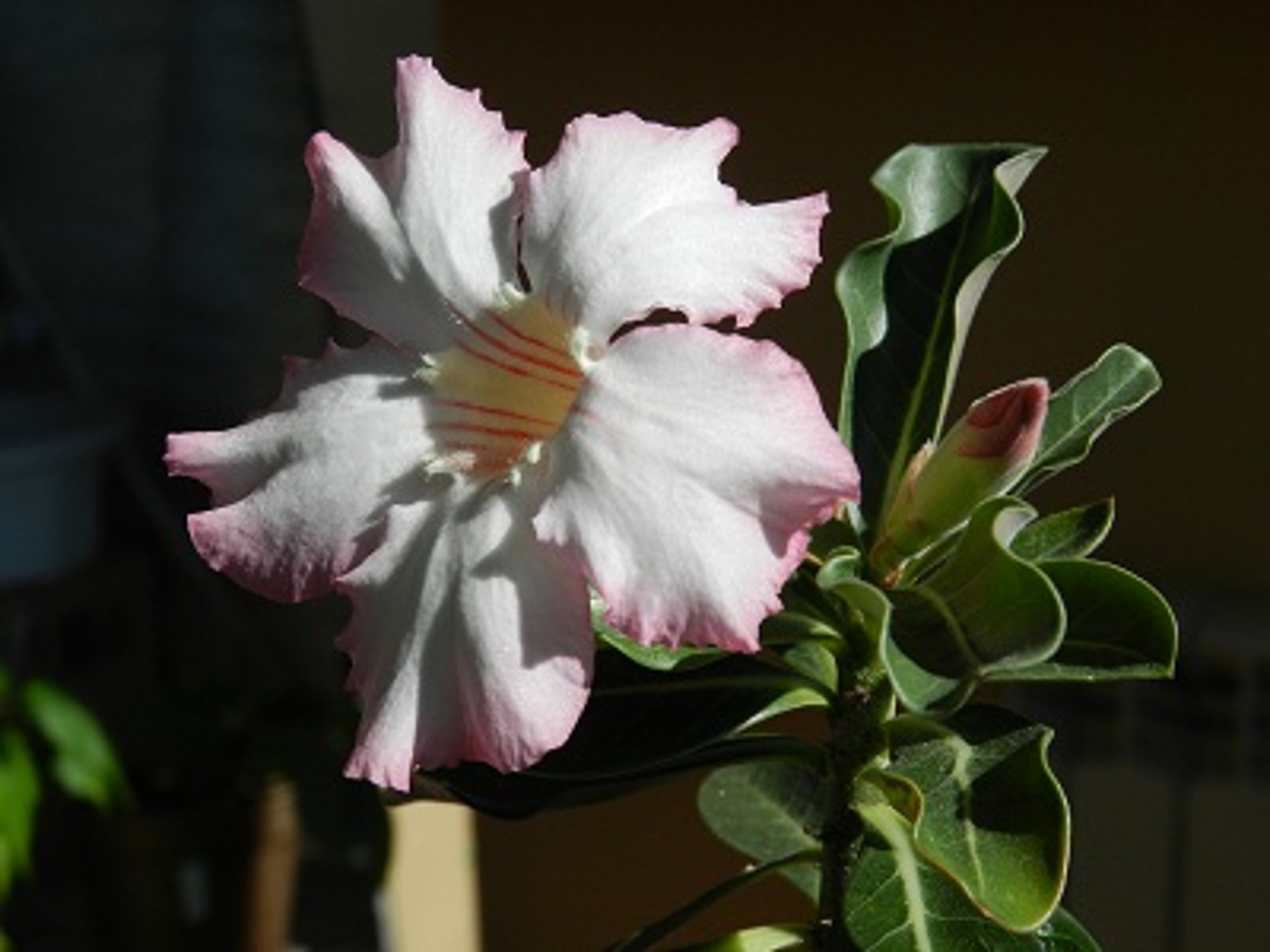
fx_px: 2788
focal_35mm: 76
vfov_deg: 19.4
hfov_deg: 25.7
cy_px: 476
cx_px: 635
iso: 160
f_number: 4.8
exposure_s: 1/800
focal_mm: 13.5
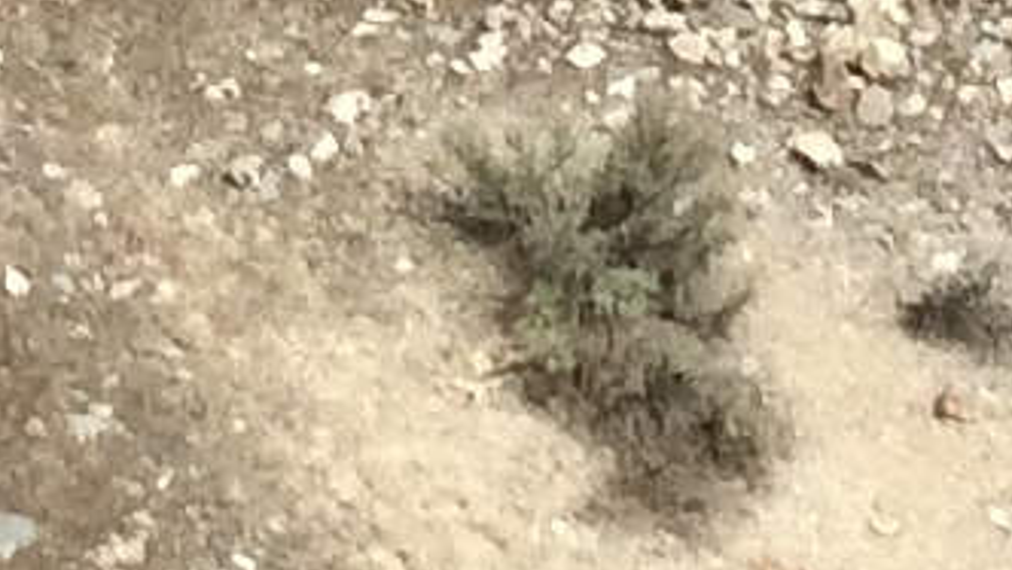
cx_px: 283
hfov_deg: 7.9
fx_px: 7301
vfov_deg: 4.2
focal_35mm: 272
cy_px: -1710
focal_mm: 3.3
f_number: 2.4
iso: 32
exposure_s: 1/1733
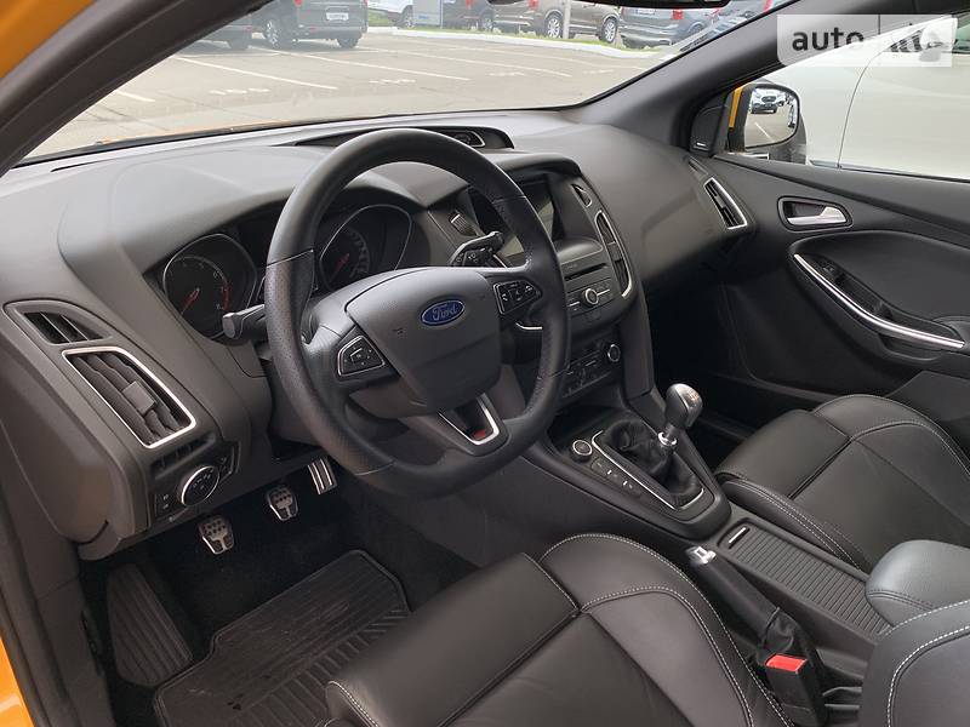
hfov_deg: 67.3
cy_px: 364
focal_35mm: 26
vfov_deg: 53.1
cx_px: 485
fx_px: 729
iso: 50
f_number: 1.8
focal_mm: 4.2
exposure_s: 1/121
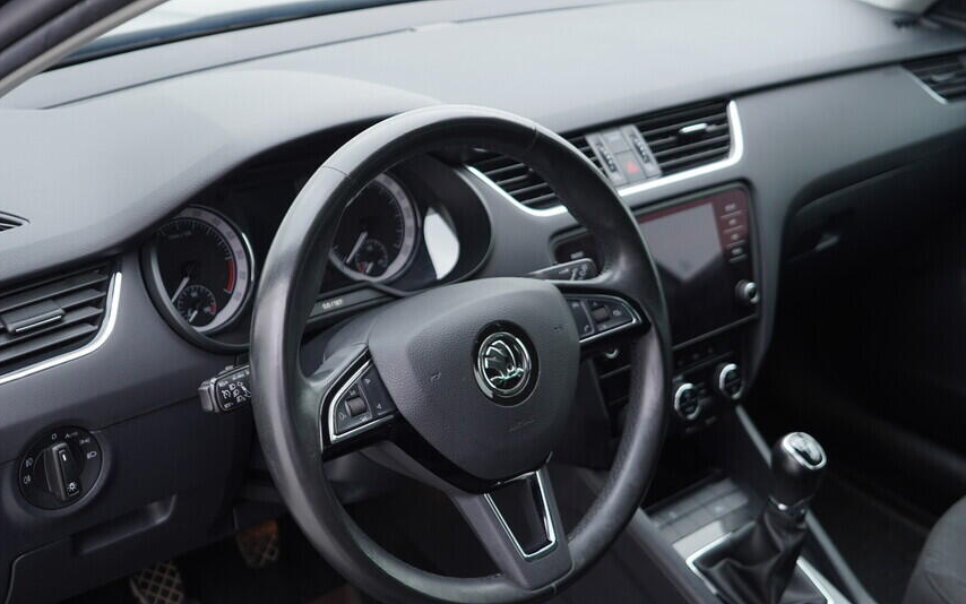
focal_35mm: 44
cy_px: 385
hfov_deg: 45.2
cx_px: 441
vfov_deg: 29.1
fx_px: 1159
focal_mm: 24
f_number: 2.8
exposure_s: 1/40
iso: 160
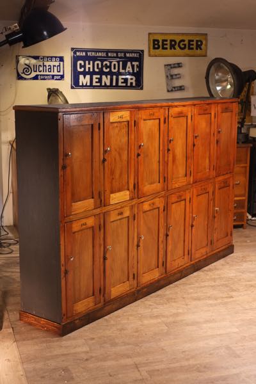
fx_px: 565
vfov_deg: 37.5
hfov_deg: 25.5
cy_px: 192
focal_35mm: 53
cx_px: 128
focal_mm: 35
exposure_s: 1/125
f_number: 3.6
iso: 2000
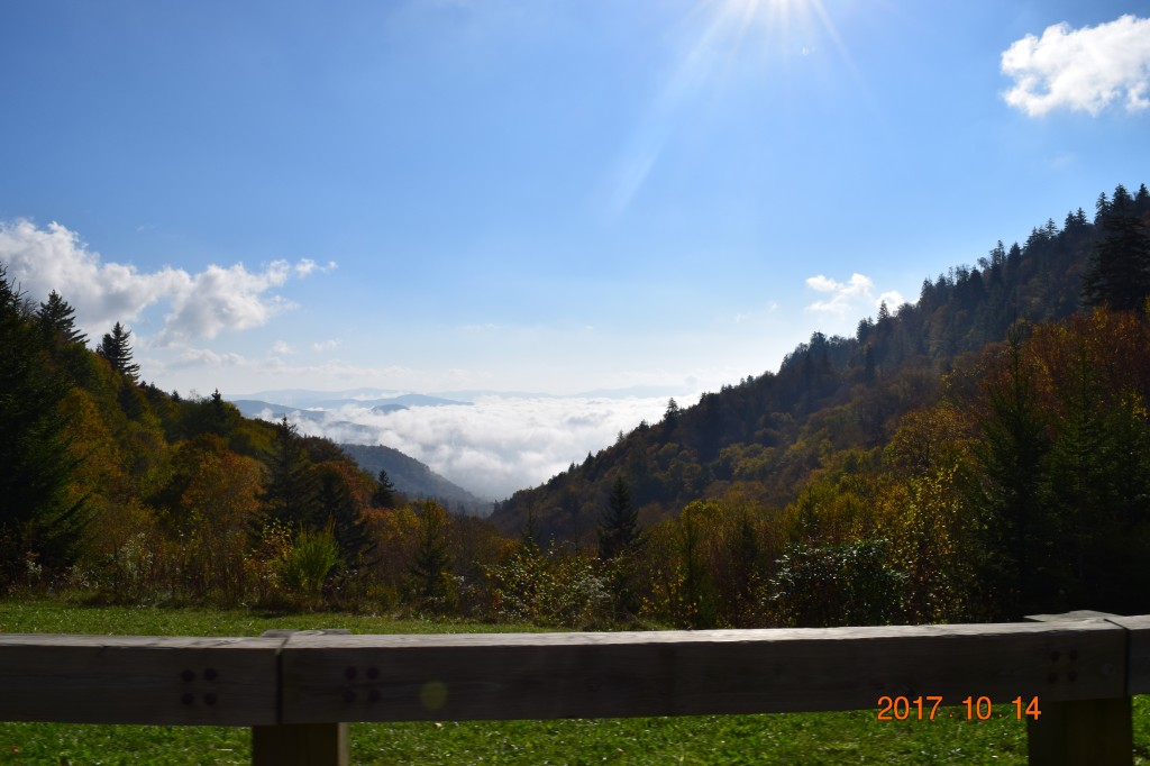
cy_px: 383
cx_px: 575
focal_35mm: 27
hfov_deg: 67.4
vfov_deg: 47.9
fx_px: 862
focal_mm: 18
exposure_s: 1/640
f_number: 11
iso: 200
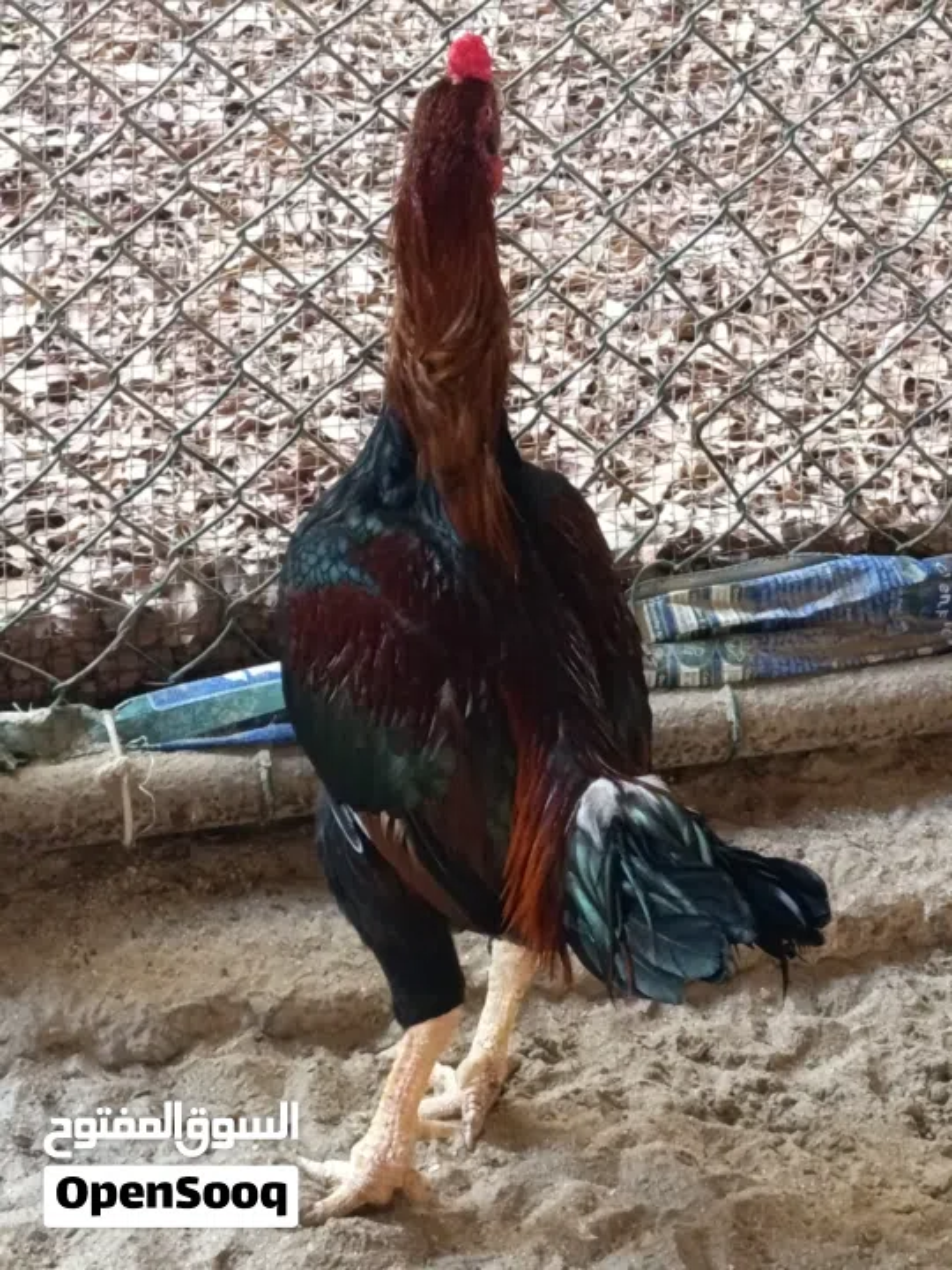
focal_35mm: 106
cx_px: 476
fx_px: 3887
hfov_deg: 14.0
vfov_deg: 18.5
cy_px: 635
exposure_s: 1/25
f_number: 1.7
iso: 391
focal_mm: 5.24
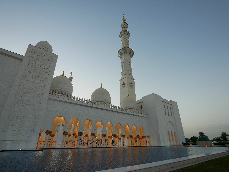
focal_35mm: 18
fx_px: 119
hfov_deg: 87.7
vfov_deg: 71.6
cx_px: 114
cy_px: 86
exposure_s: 1/250
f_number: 2.5
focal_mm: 9
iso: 200
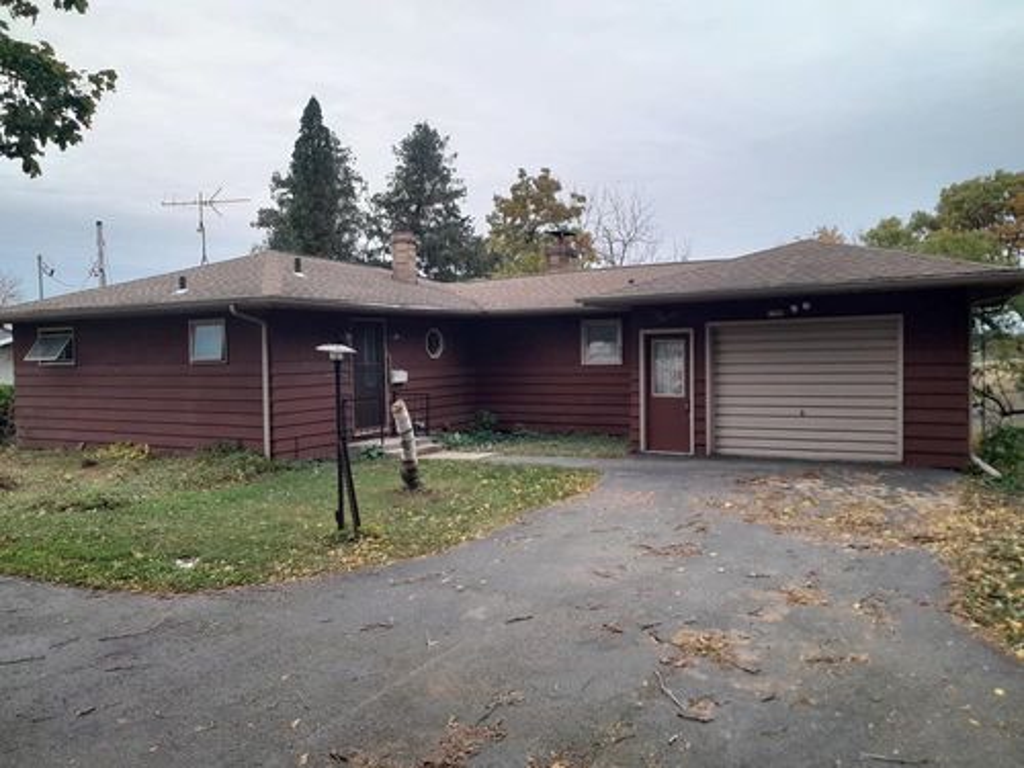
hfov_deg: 65.3
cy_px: 384
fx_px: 799
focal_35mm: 27
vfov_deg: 51.4
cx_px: 512
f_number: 1.8
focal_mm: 4
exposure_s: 1/60
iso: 200
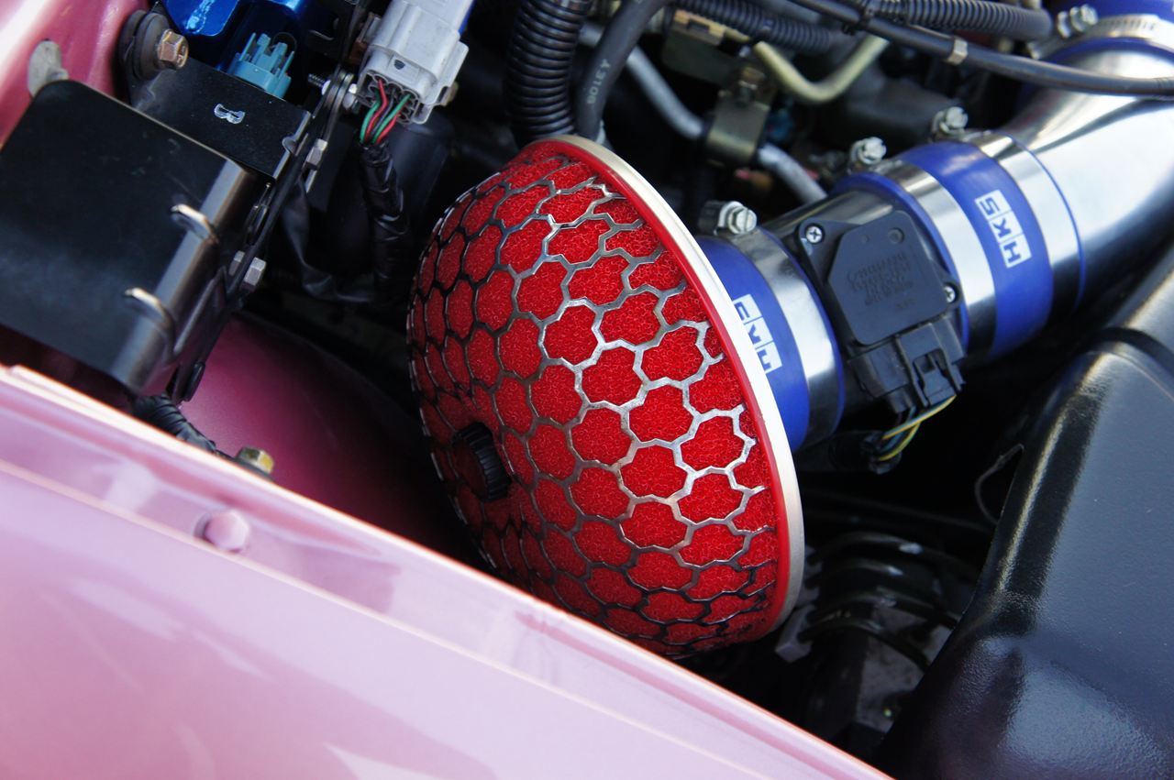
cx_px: 587
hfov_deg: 36.0
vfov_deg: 24.4
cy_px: 390
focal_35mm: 56
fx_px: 1808
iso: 500
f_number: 4.5
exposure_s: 1/60
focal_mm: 37
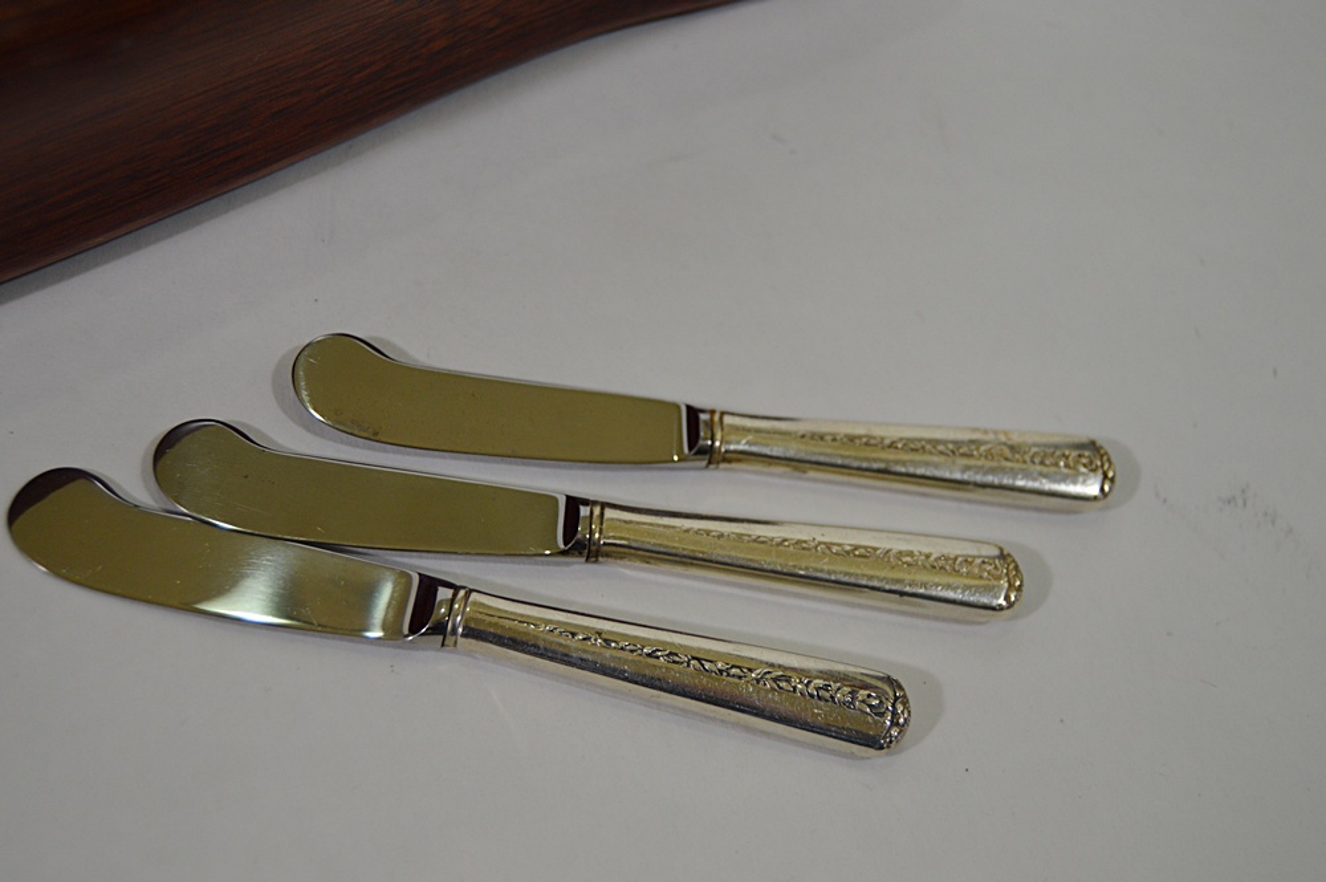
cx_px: 663
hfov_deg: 41.1
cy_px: 441
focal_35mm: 48
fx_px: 1767
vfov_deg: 28.0
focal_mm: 32
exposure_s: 1/80
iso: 400
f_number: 4.5
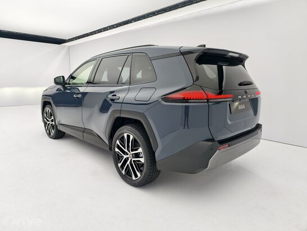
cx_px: 154
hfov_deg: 73.9
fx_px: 204
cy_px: 116
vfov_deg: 58.9
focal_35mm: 23
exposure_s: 1/148
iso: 72
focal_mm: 6.54
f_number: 1.57
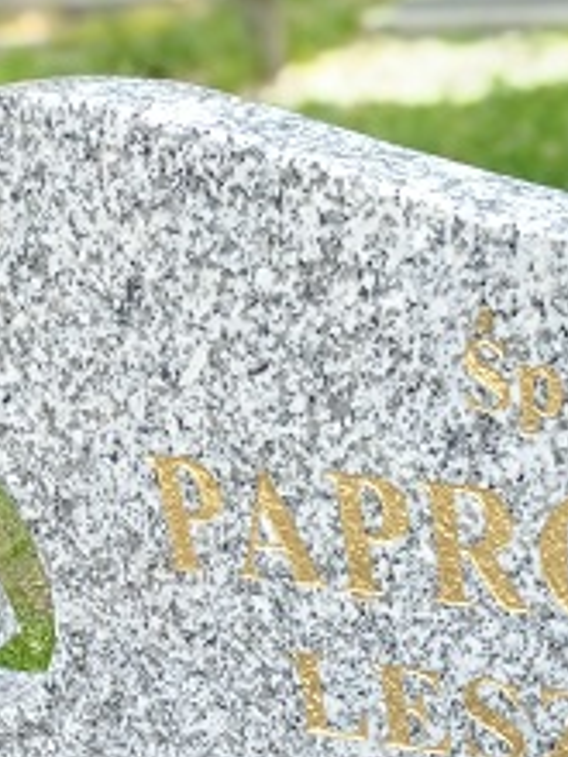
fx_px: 1597
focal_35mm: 73
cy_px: 962
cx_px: 516
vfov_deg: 23.8
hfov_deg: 19.8
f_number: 1.79
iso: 100
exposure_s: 1/428
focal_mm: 4.74
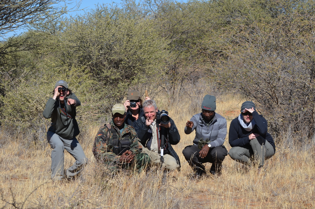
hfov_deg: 14.0
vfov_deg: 9.3
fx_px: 1284
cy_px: 104
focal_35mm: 147
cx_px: 158
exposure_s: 1/320
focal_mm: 98
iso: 100
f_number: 9
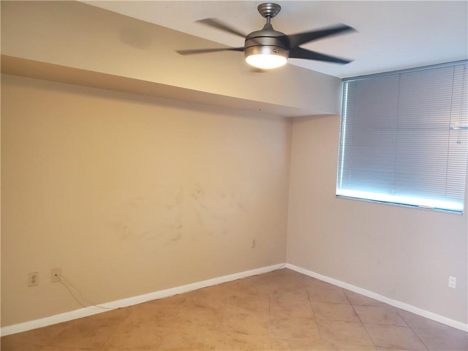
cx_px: 234
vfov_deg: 53.1
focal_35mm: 26
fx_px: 352
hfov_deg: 67.3
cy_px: 176
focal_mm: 4.3
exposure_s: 1/39
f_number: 1.5
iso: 400
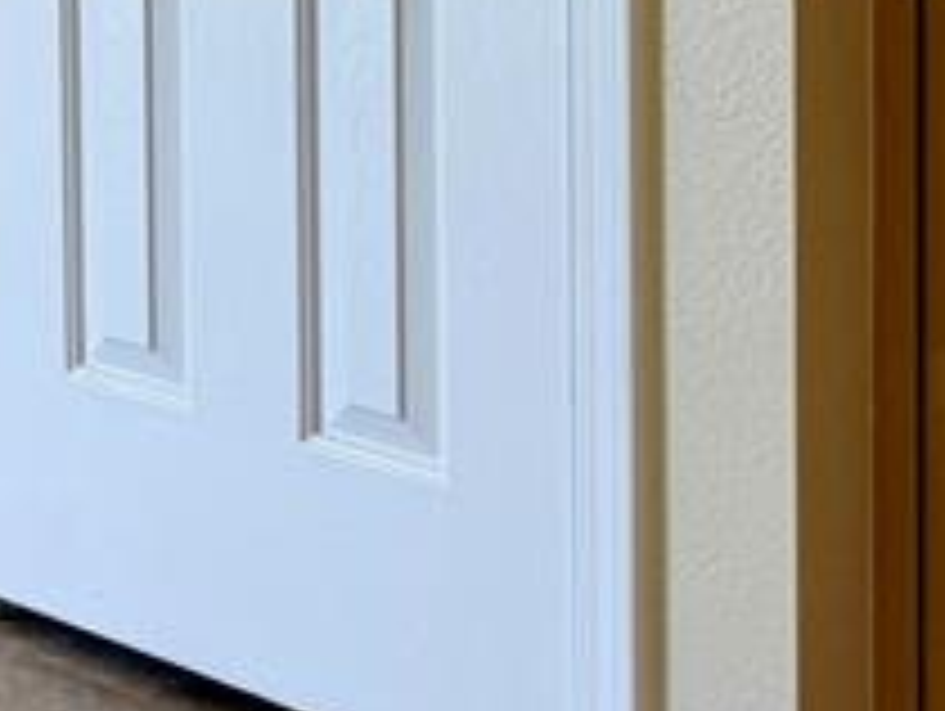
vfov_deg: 12.0
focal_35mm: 117
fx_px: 3198
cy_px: -423
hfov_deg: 13.2
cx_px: -1228
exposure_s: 1/294
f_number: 1.78
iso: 80
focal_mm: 6.76
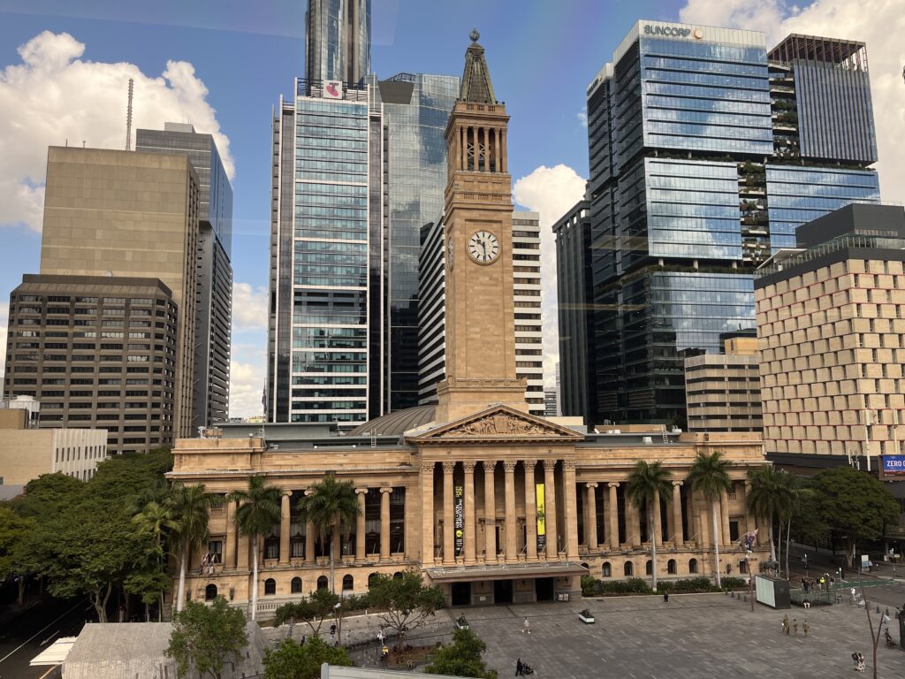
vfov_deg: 53.1
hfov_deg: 67.3
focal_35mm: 26
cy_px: 340
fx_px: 680
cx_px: 452
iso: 50
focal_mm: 5.1
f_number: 1.6
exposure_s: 1/701
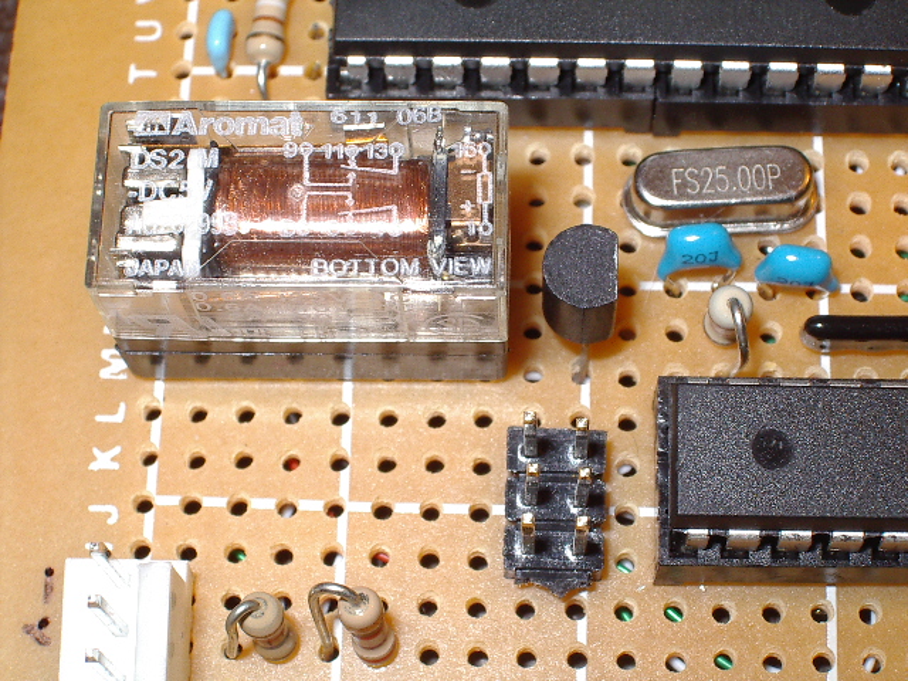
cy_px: 340
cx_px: 454
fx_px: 2308
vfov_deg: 16.8
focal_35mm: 88
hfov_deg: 22.3
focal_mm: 13.3
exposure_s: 1/80
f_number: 7.6
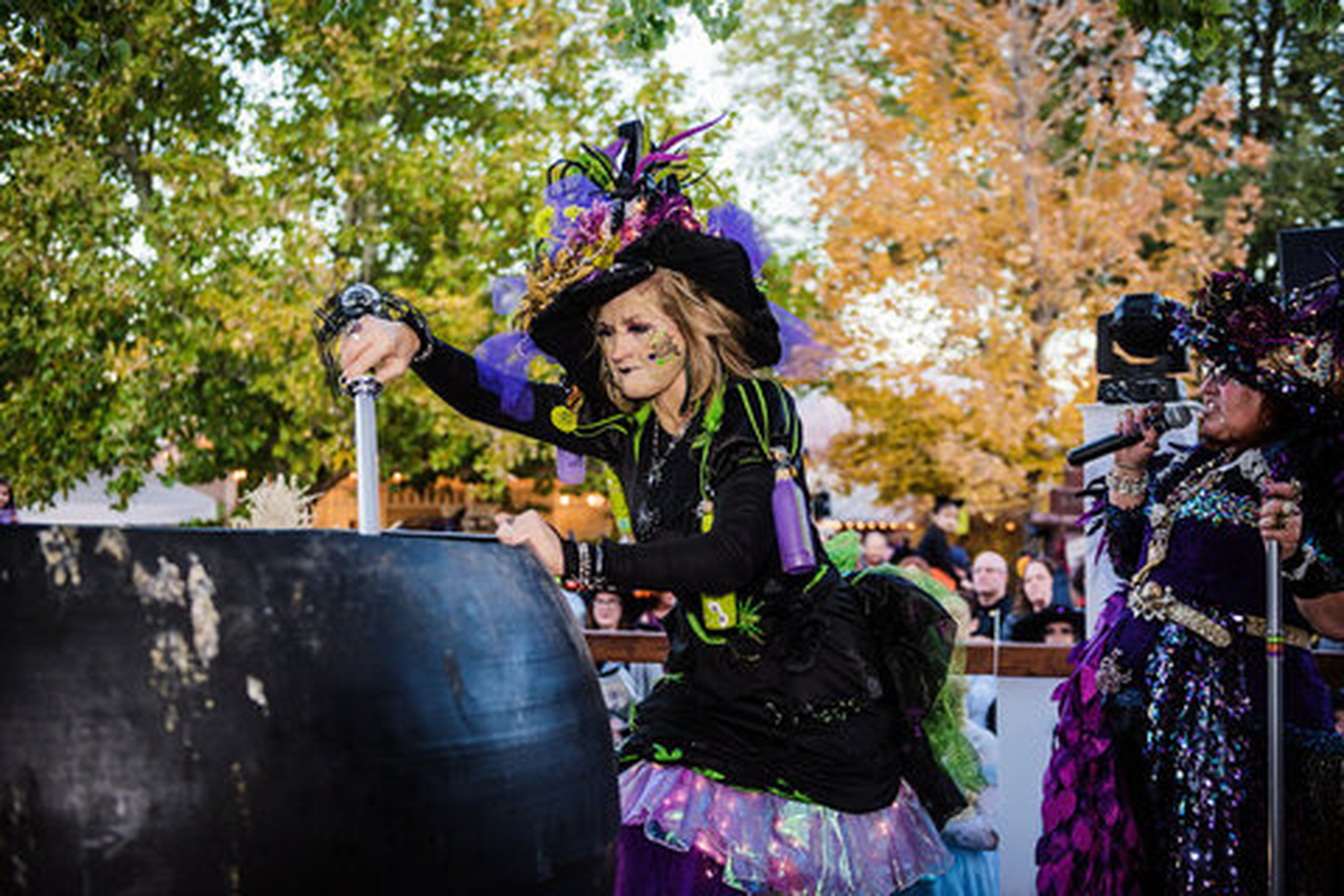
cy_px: 448
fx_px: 1680
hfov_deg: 43.6
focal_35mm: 45
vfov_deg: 29.9
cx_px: 672
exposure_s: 1/160
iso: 400
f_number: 2.8
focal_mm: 45
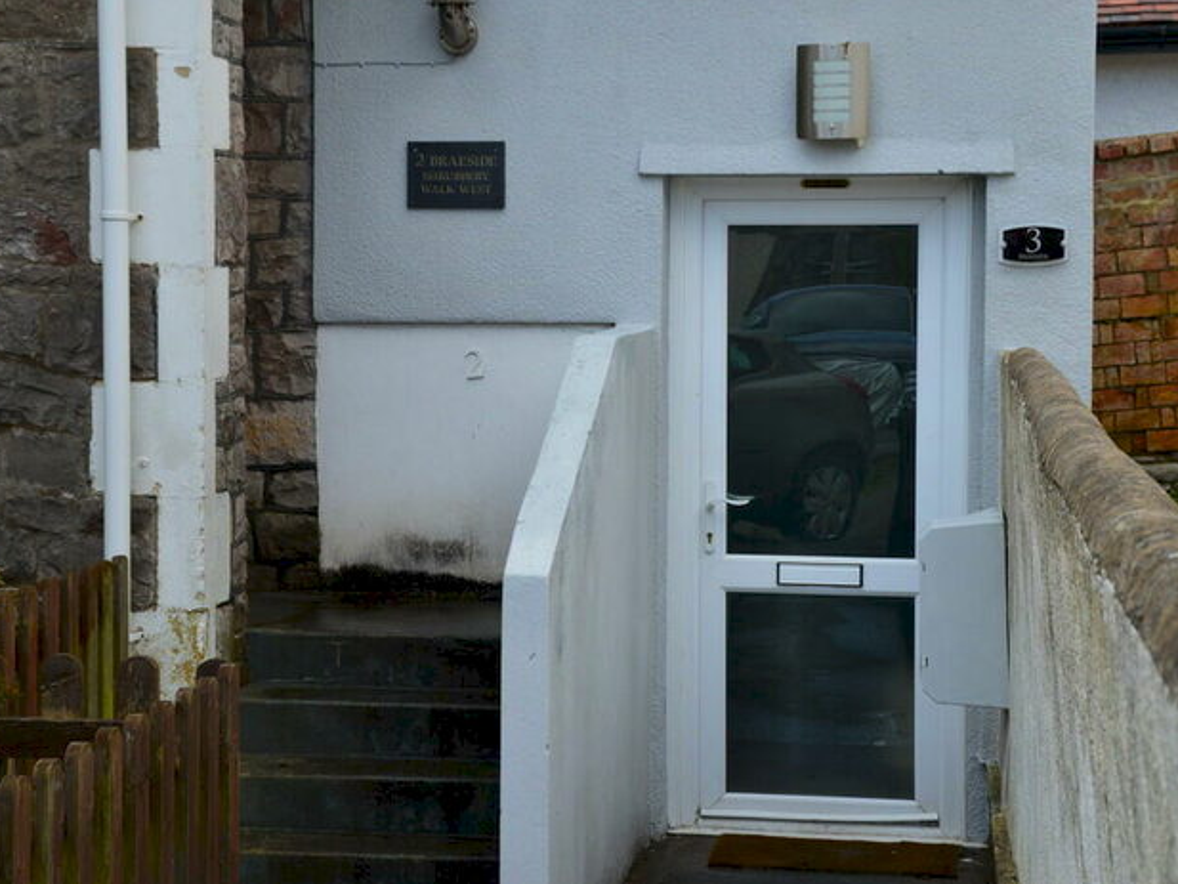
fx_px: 2893
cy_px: 441
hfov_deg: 23.0
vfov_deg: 17.4
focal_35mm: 85
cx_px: 521
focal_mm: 52
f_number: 10
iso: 400
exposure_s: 1/250
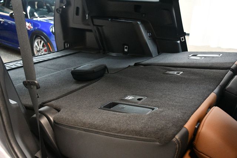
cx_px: 118
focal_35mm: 36
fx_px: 237
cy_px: 79
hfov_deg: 53.2
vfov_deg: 36.8
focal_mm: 24
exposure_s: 1/60
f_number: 3.8
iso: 4500
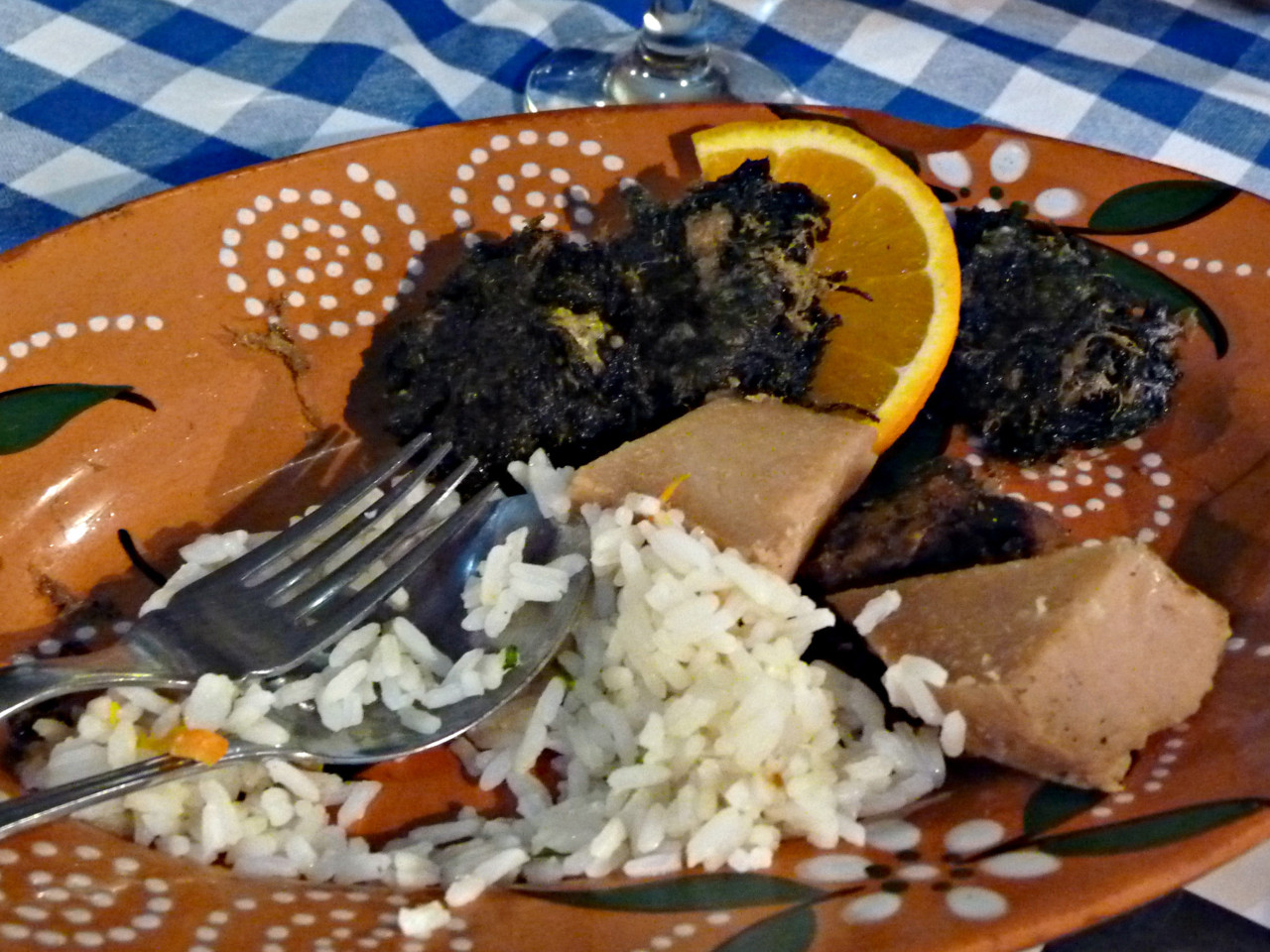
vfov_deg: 25.7
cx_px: 635
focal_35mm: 57
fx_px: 2091
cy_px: 476
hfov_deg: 33.8
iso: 800
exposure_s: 1/5
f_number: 3.2
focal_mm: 10.1
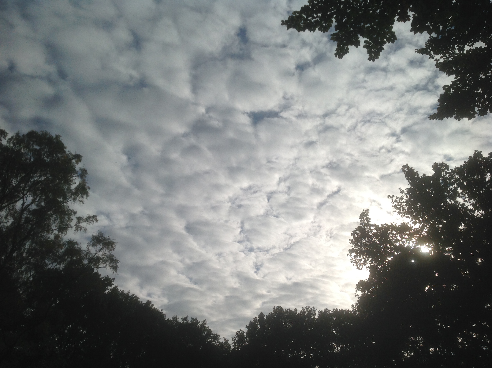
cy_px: 184
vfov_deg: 40.6
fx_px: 497
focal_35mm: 35
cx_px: 246
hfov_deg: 52.7
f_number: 2.4
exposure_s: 1/10101
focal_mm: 4.28
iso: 64
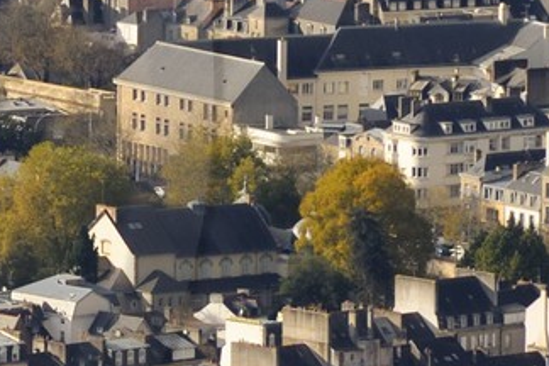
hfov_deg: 2.1
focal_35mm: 987
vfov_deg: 1.4
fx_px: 15051
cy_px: 92
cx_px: -486
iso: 400
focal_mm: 200
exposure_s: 1/1250
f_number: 7.1
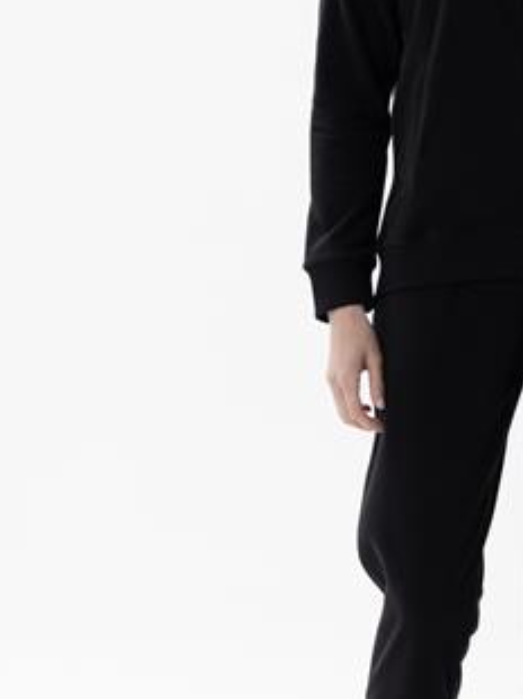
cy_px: 334
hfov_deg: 6.7
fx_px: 4478
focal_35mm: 222
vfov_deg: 8.9
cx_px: 469
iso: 100
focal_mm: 109.3
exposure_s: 1/125
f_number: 8
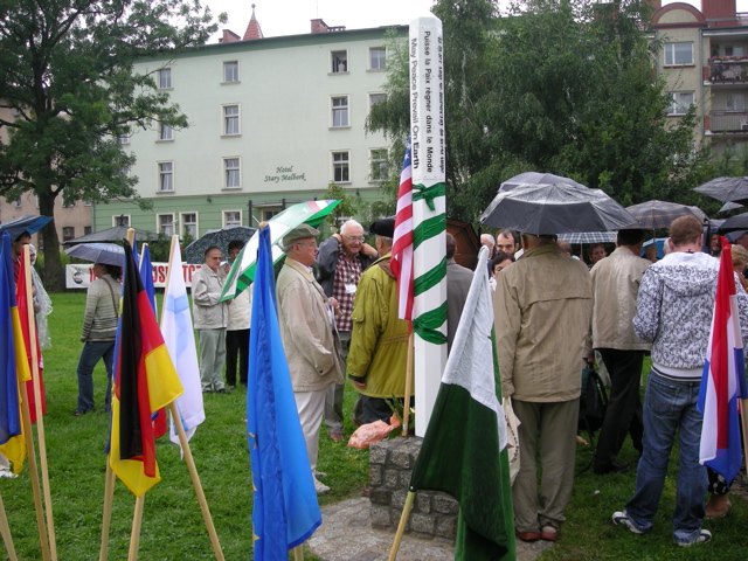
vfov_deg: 40.7
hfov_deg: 52.6
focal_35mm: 35
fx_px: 756
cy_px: 280
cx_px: 374
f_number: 2.8
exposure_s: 1/79.4
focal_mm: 5.7
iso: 50
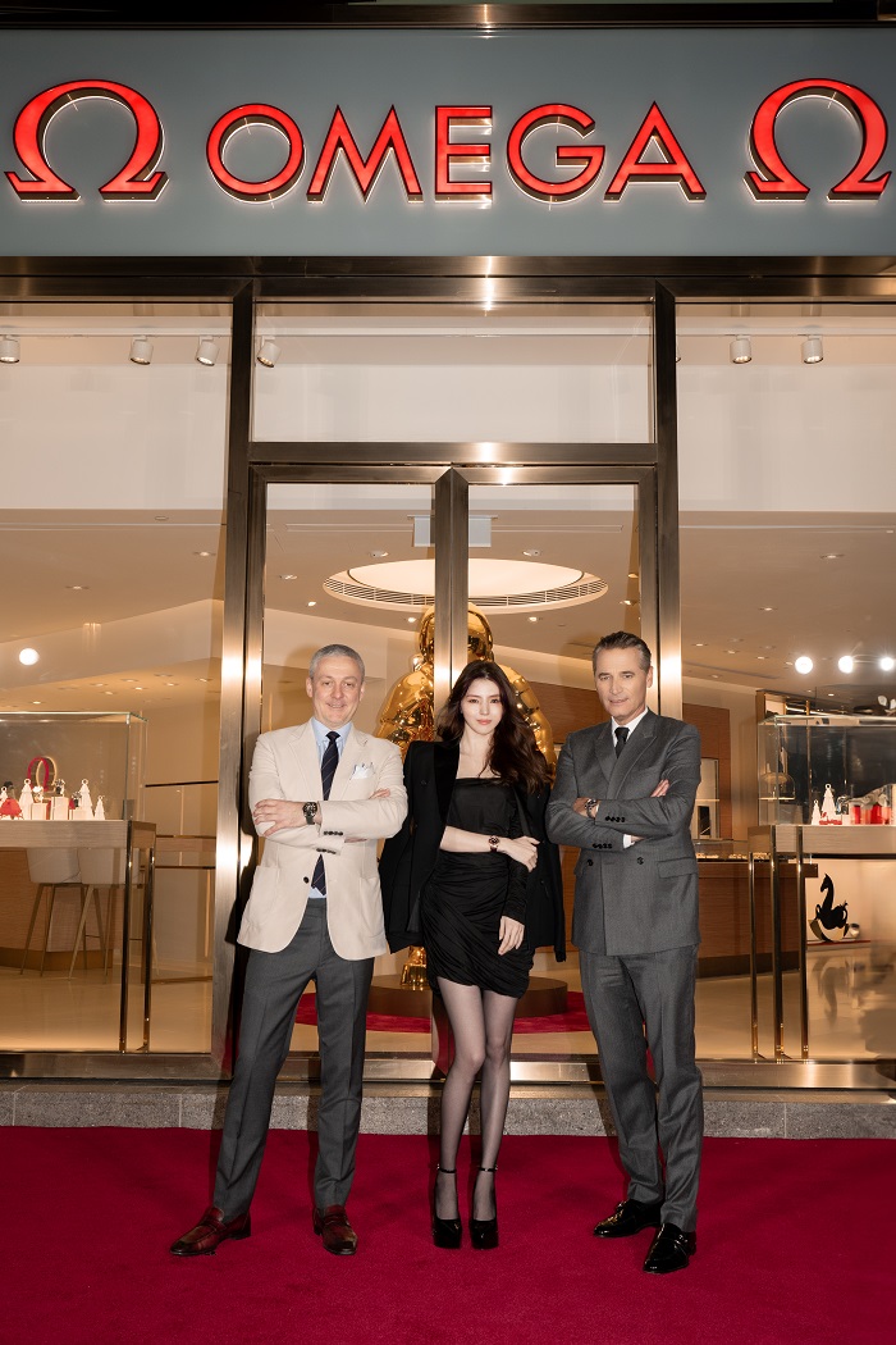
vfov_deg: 54.4
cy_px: 672
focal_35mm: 35
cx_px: 448
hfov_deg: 37.9
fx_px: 1307
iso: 640
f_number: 7.1
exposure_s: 1/125
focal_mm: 35
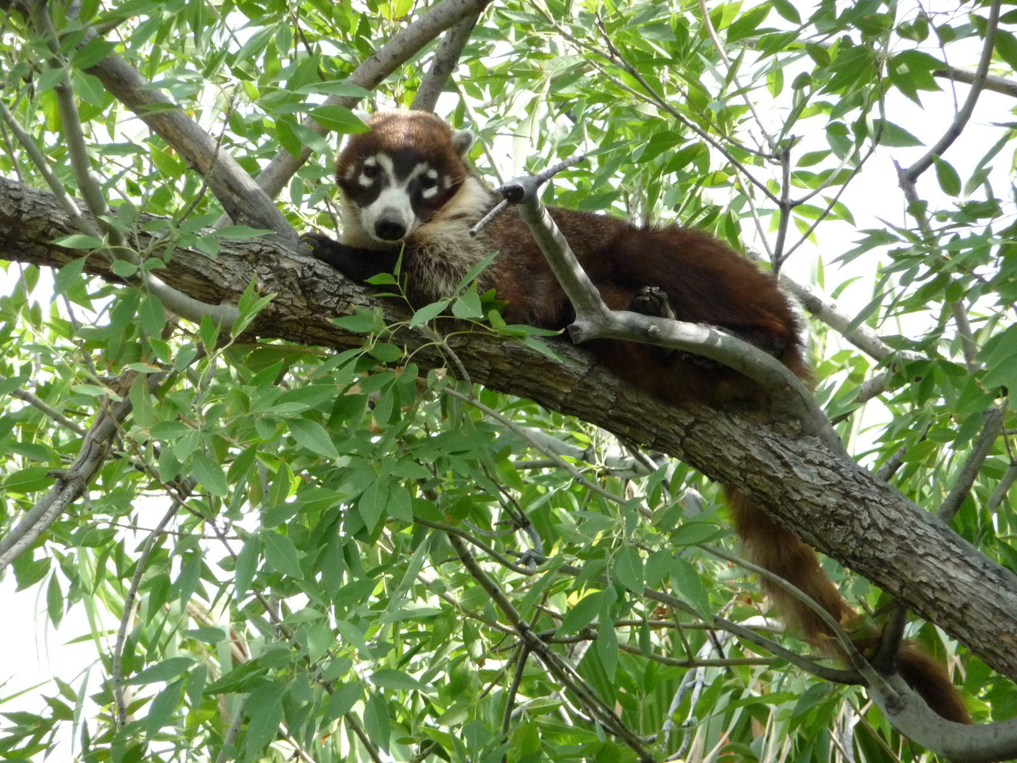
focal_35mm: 280
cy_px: 382
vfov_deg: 5.3
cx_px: 508
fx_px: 8226
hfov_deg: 7.1
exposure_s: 1/400
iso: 400
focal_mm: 47
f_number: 4.9
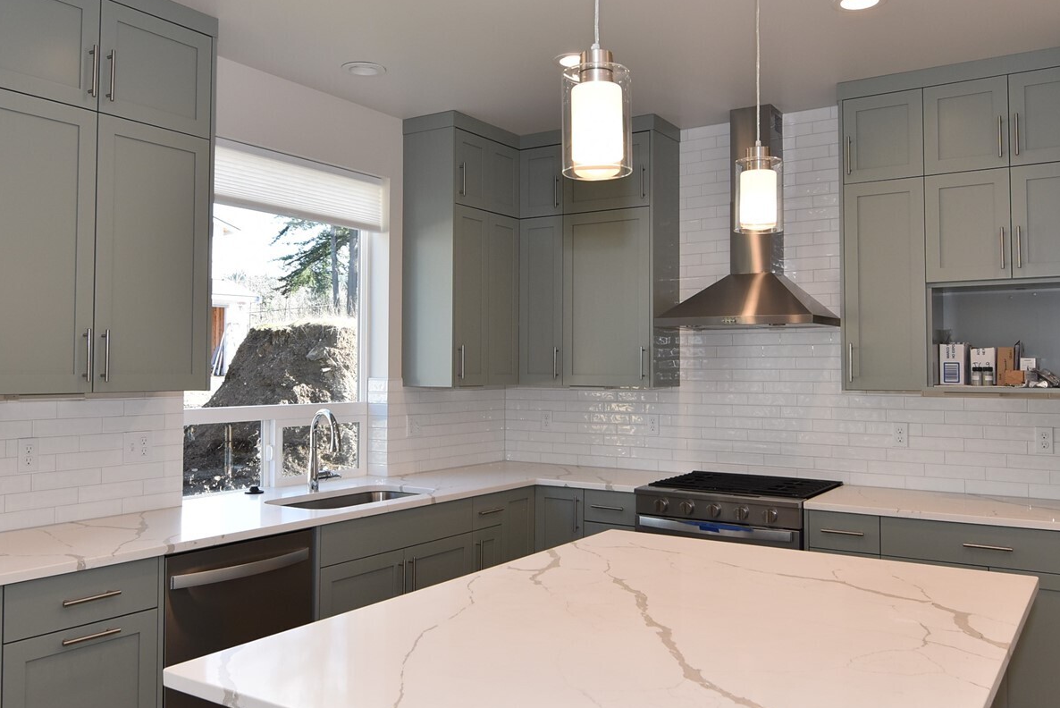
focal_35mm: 30
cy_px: 338
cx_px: 548
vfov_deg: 43.6
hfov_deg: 61.9
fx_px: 884
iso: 400
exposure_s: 1/125
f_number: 5.6
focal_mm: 14
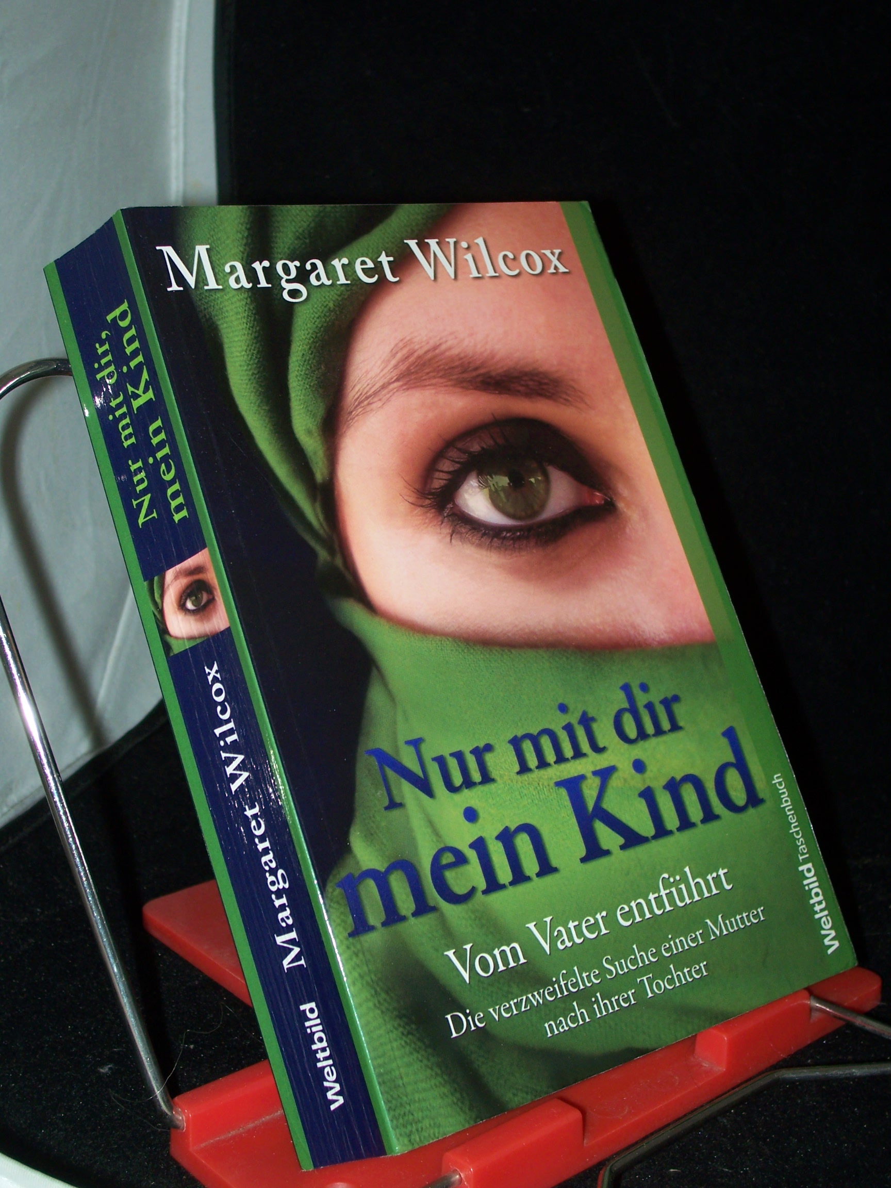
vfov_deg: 36.2
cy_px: 594
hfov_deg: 27.5
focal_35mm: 53
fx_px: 1819
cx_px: 446
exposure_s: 1/80
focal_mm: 8.7
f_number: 3.2
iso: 80
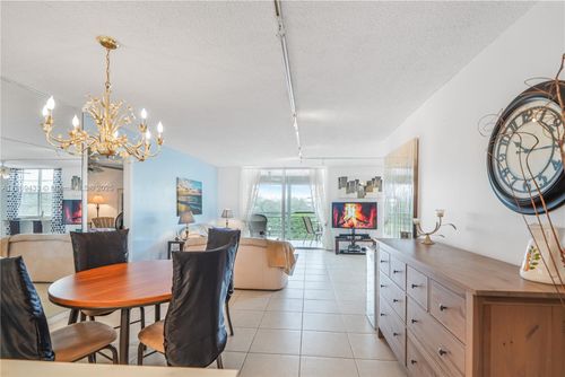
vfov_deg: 73.8
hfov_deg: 96.7
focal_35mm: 16
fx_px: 251
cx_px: 282
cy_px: 188
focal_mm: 16
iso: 640
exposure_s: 1/100
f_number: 5
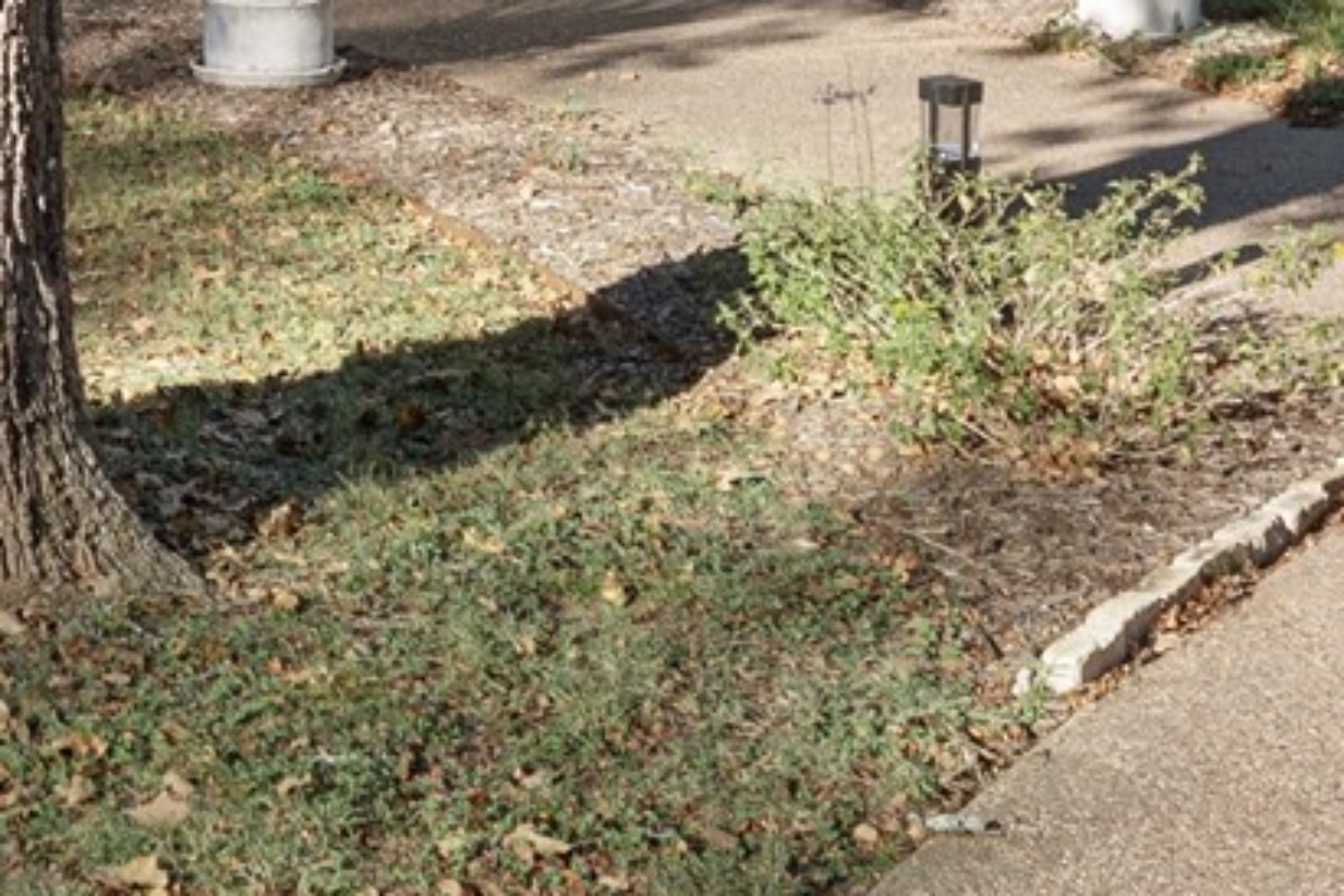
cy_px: -641
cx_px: -82
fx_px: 4144
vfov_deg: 11.6
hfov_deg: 17.9
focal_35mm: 111
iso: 250
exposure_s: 1/100
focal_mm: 21
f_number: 8
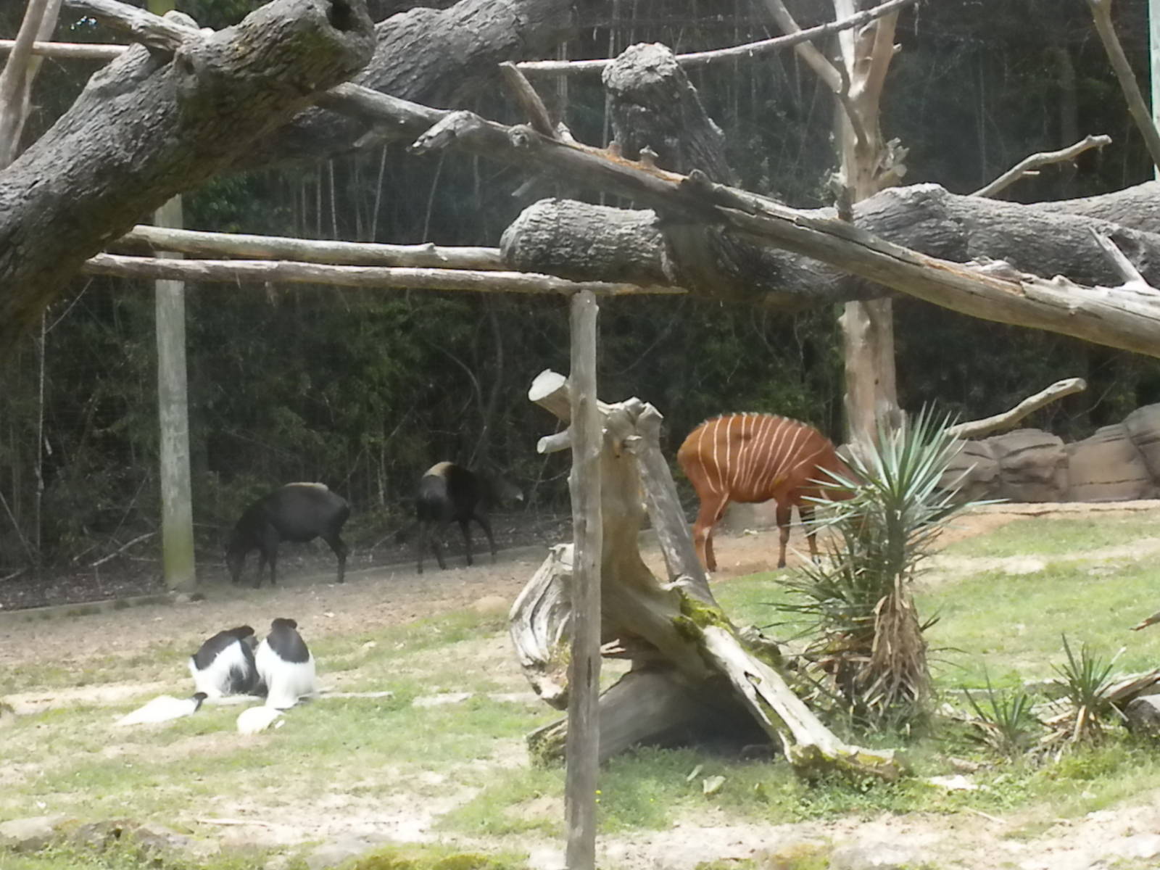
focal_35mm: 100
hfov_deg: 19.6
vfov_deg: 14.8
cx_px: 580
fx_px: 3351
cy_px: 435
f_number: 14
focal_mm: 17.7
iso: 640
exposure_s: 1/67.7
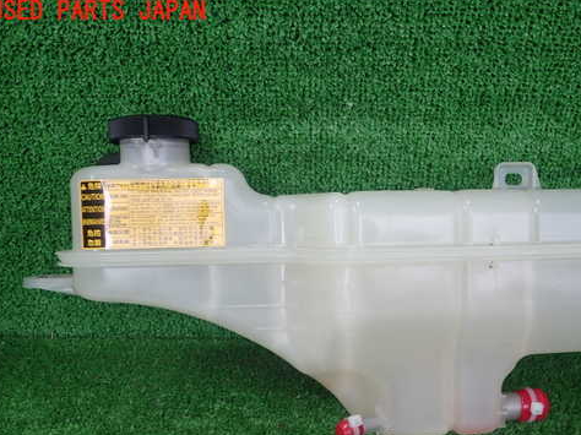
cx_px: 351
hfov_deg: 48.7
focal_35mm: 38
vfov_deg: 37.5
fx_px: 637
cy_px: 272
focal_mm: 5.5
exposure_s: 1/125
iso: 125
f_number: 2.3
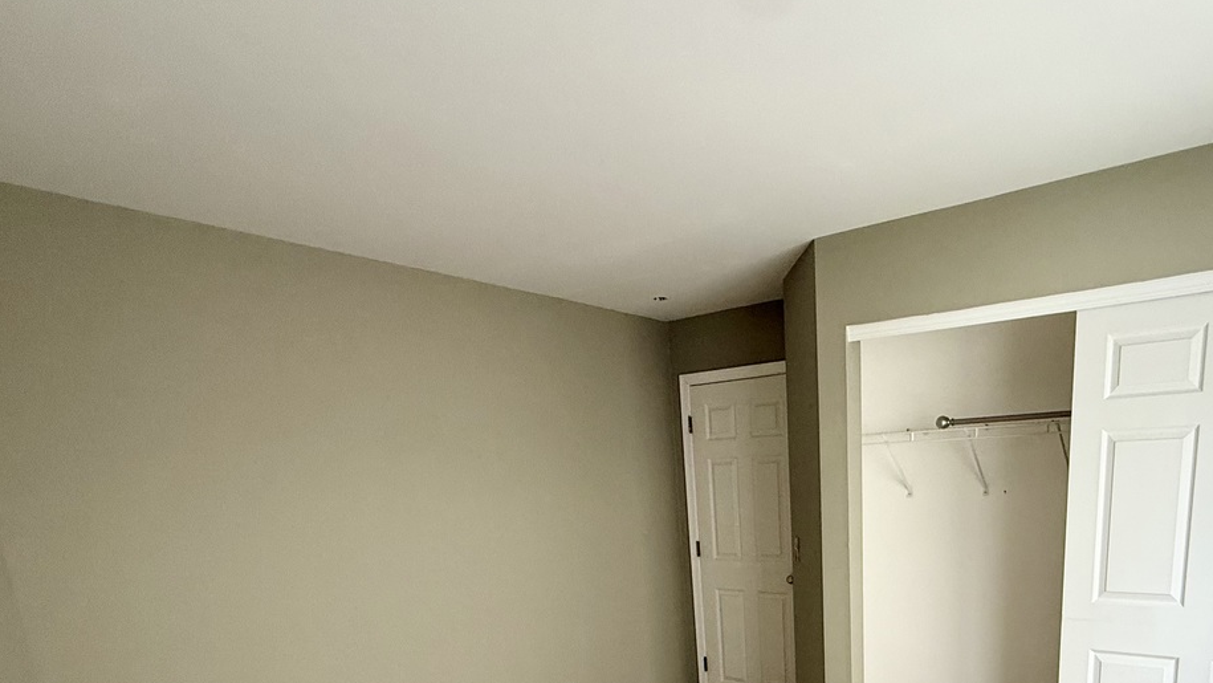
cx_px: 791
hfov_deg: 74.3
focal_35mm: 24
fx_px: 772
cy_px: 655
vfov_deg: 42.4
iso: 250
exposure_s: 1/99
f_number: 2.2
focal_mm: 2.22
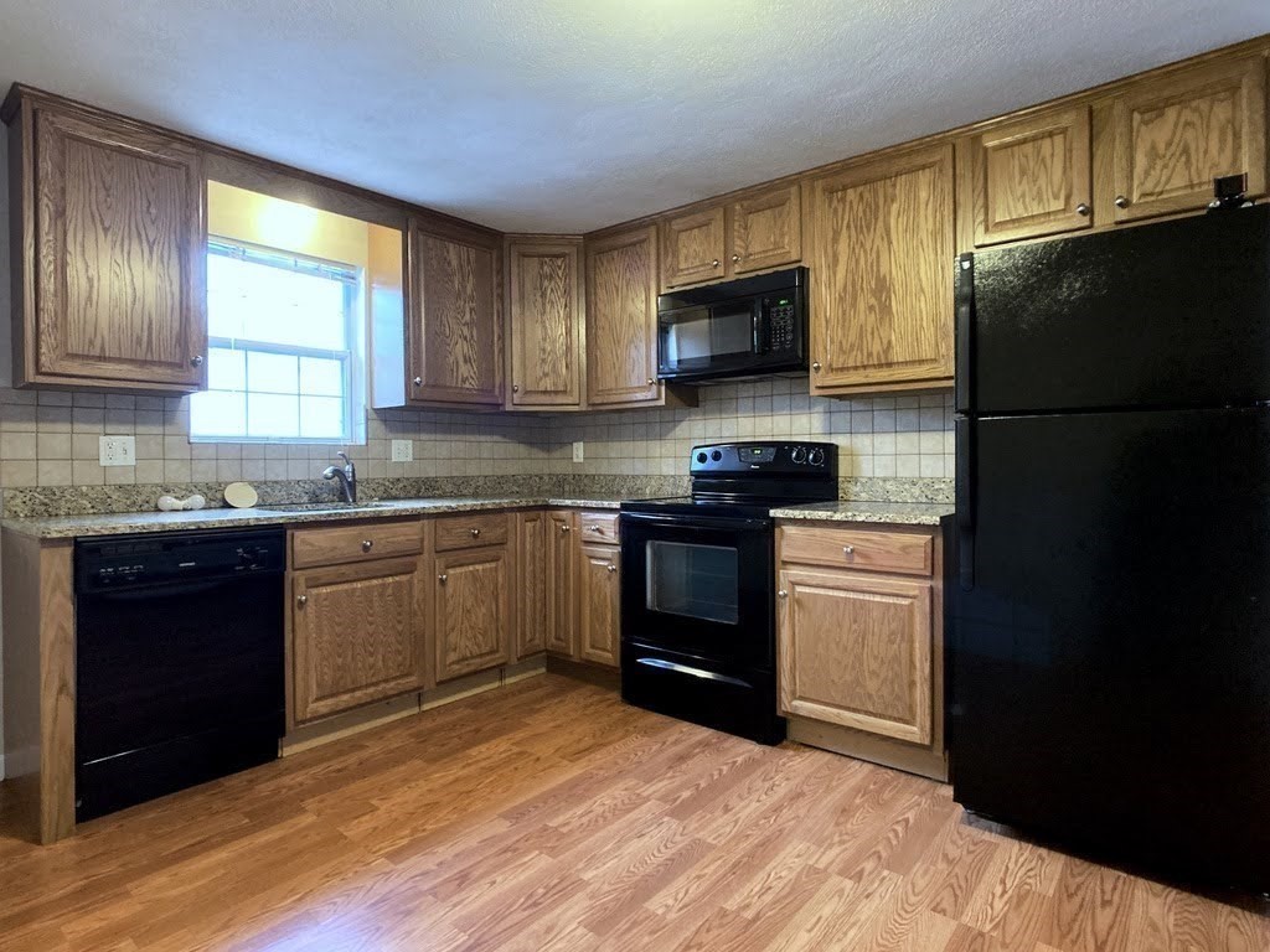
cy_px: 476
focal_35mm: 28
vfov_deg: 49.7
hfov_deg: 63.4
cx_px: 635
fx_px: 1027
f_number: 1.8
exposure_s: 1/40
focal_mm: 3.99
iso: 250
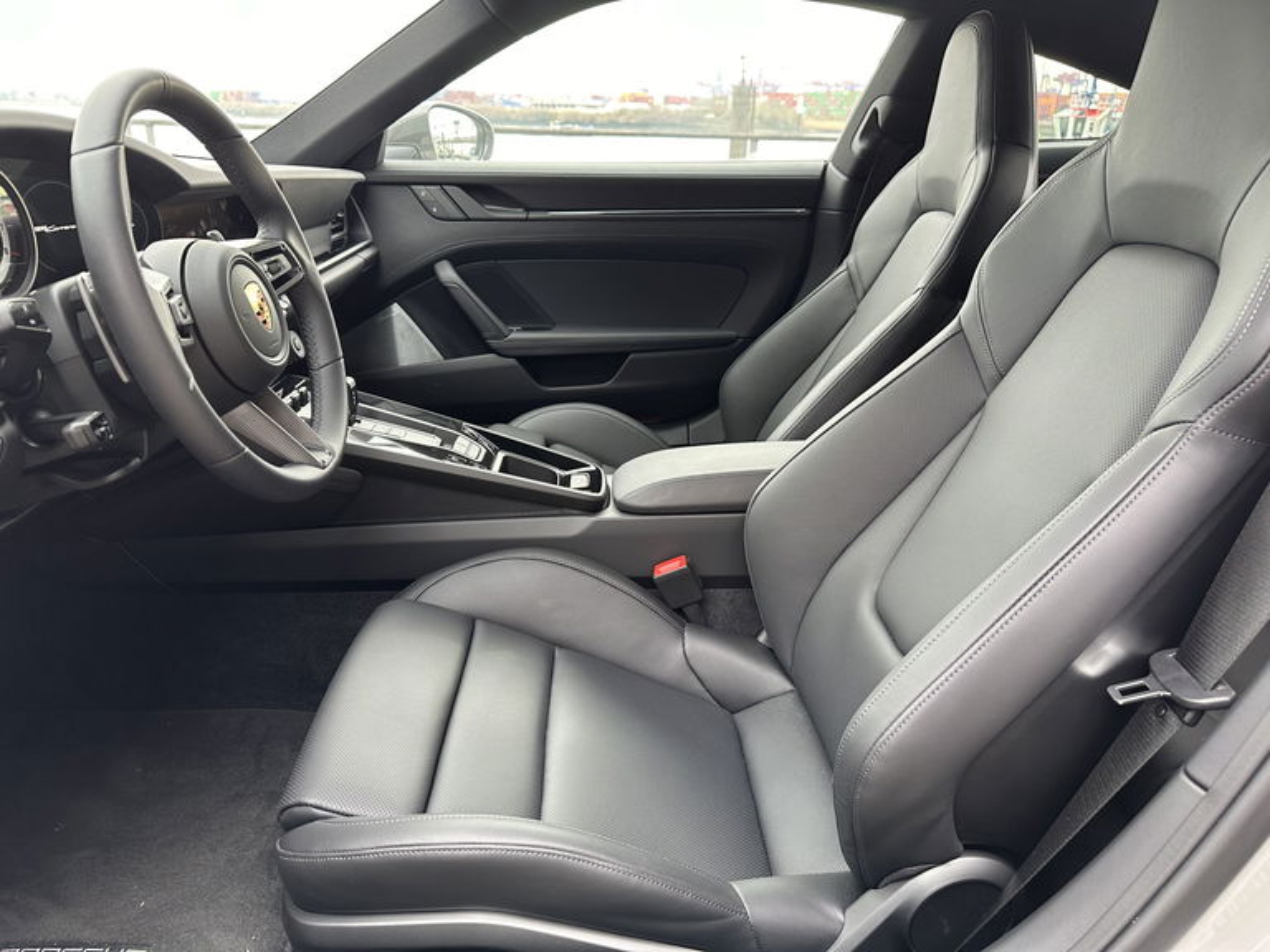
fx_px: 881
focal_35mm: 24
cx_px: 635
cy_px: 476
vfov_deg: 56.8
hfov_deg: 71.6
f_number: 1.78
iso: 125
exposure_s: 1/121
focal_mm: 6.86
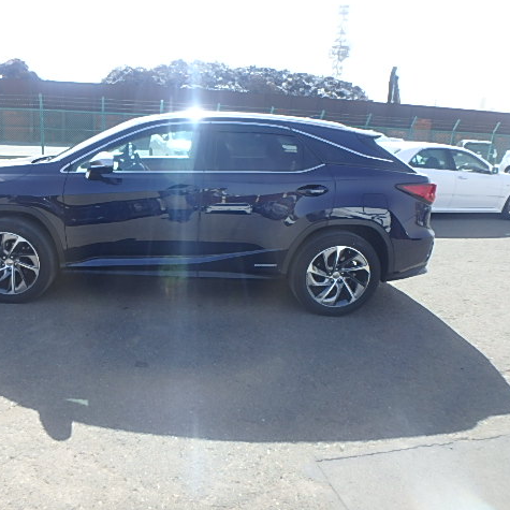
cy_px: 253
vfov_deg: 62.9
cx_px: 177
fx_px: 417
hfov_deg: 61.6
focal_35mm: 25
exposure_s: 1/320
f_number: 3.5
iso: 125
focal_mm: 3.7
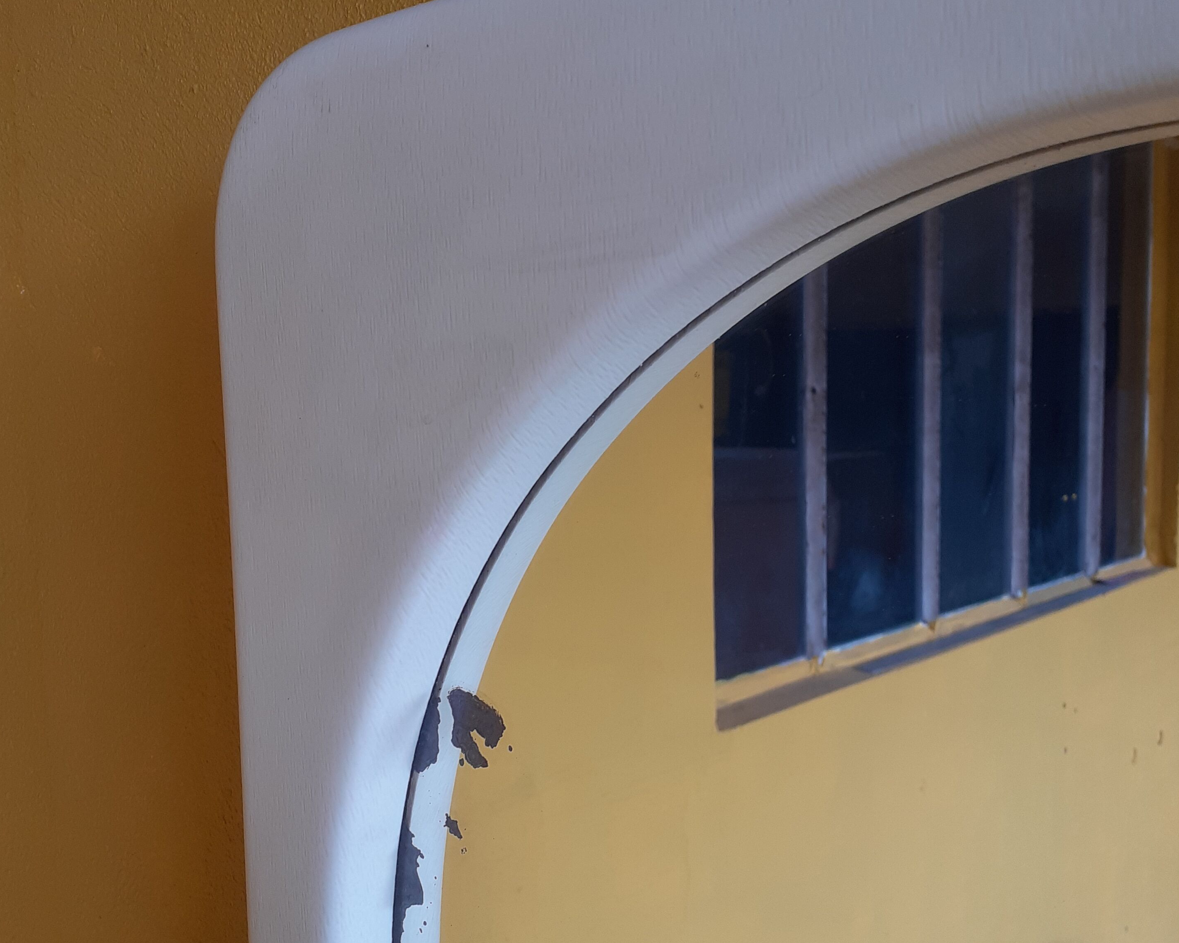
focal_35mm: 38
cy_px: 539
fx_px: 1326
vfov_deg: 39.1
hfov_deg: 47.9
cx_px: 556
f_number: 1.9
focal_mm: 3.6
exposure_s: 1/135
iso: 40
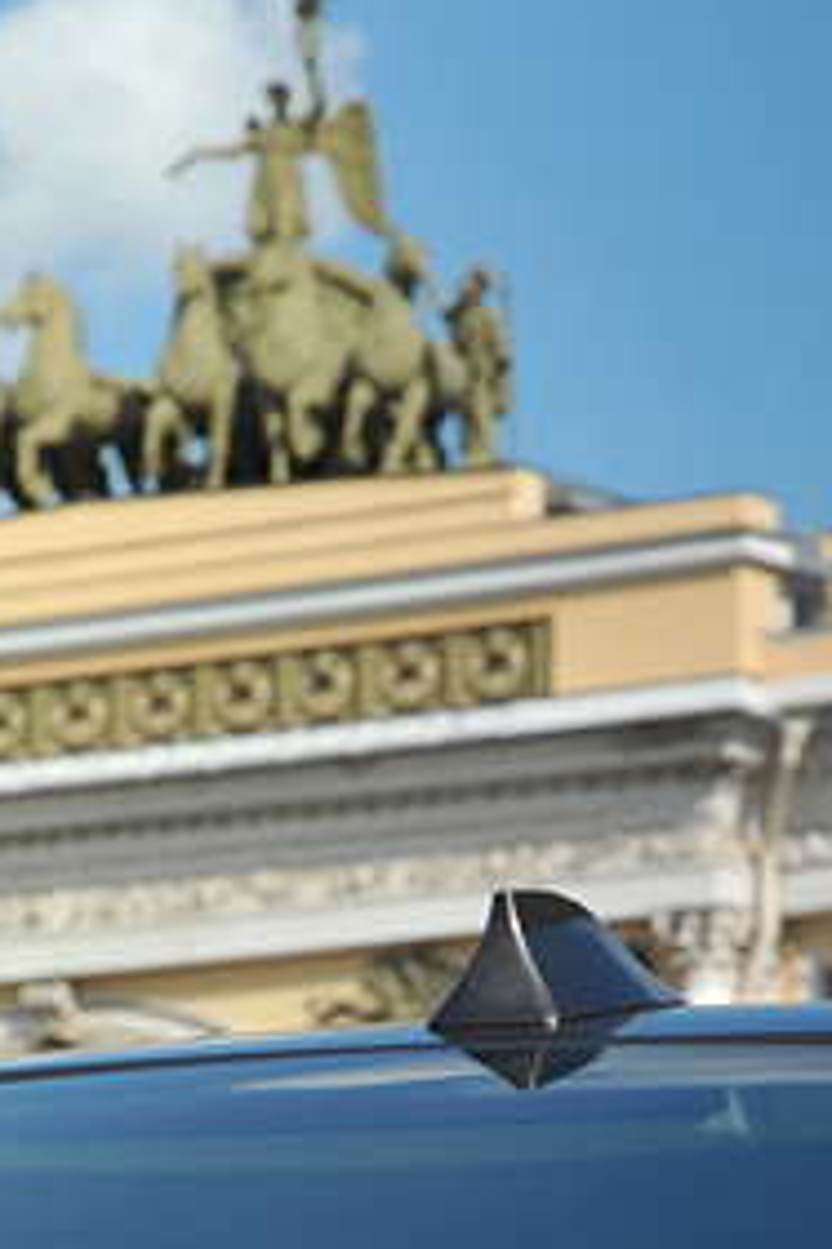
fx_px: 8136
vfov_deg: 8.7
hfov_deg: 5.9
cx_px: 452
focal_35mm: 234
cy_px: 1445
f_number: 9.5
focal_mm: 55
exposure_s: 1/125
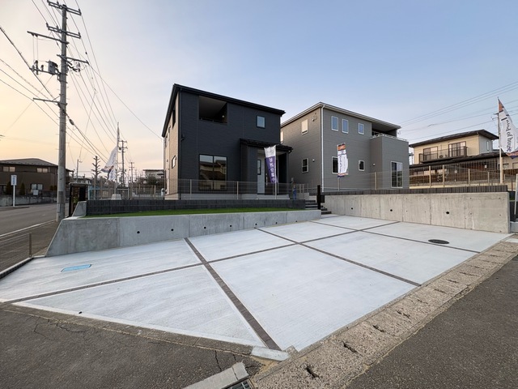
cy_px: 194
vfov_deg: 85.7
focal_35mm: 14
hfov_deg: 102.1
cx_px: 259
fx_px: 209
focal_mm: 2.22
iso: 50
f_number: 2.2
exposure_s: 1/132
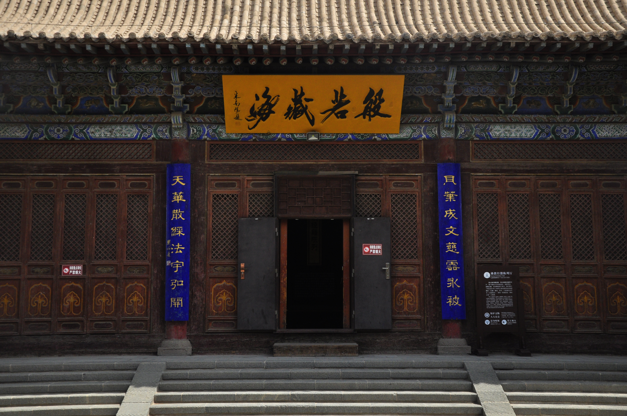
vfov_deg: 28.0
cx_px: 314
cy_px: 208
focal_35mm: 48
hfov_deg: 41.2
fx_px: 835
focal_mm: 32
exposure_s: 1/1250
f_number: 5.6
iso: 500
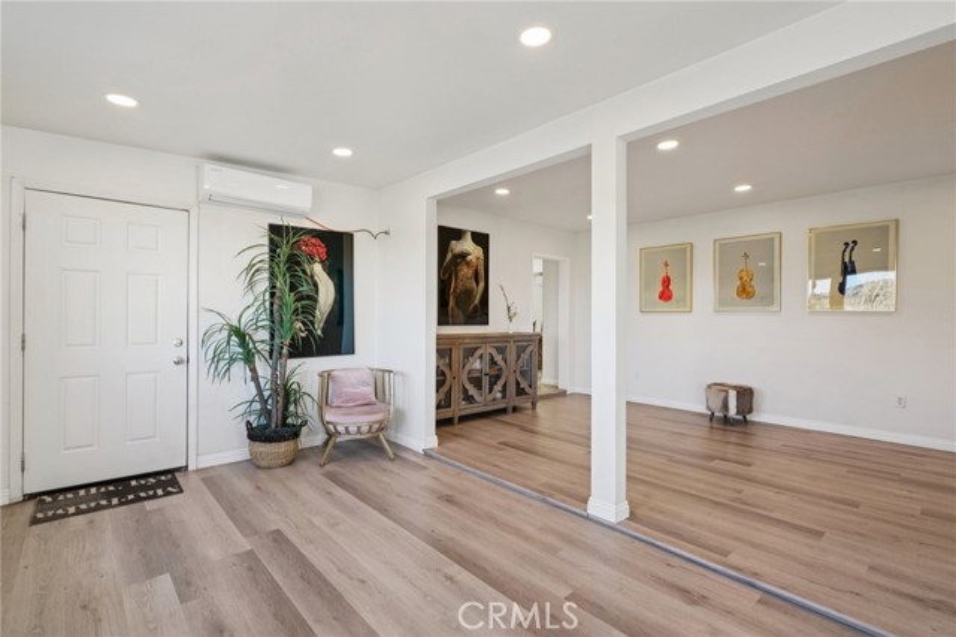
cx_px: 478
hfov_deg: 96.8
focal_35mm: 16
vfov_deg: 73.7
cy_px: 318
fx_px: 425
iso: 400
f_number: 8
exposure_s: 1/30
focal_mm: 16
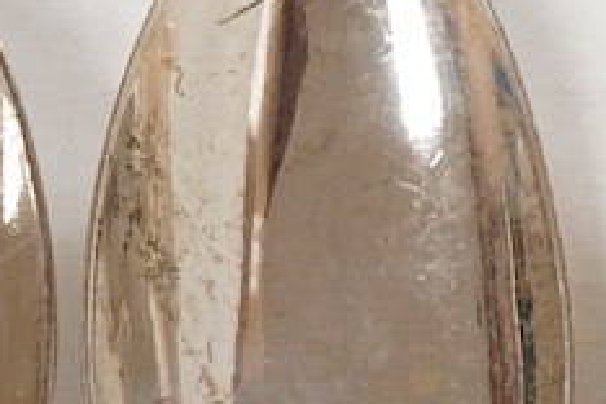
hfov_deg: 11.7
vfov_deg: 7.9
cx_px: 704
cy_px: 269
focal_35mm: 173
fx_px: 2912
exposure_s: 1/125
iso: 1250
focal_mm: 30
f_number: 8
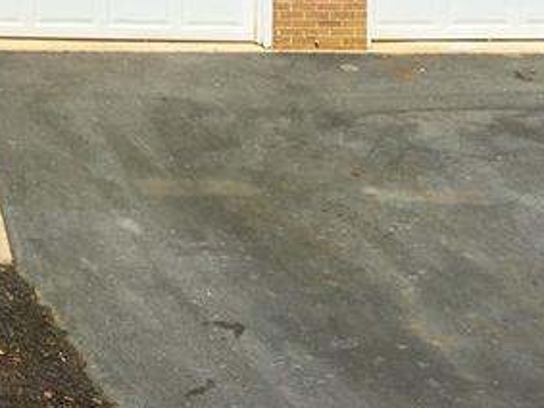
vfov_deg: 10.7
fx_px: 1916
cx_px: -296
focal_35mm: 122
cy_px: -506
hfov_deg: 14.9
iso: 100
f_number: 4
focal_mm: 12.29
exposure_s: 1/120
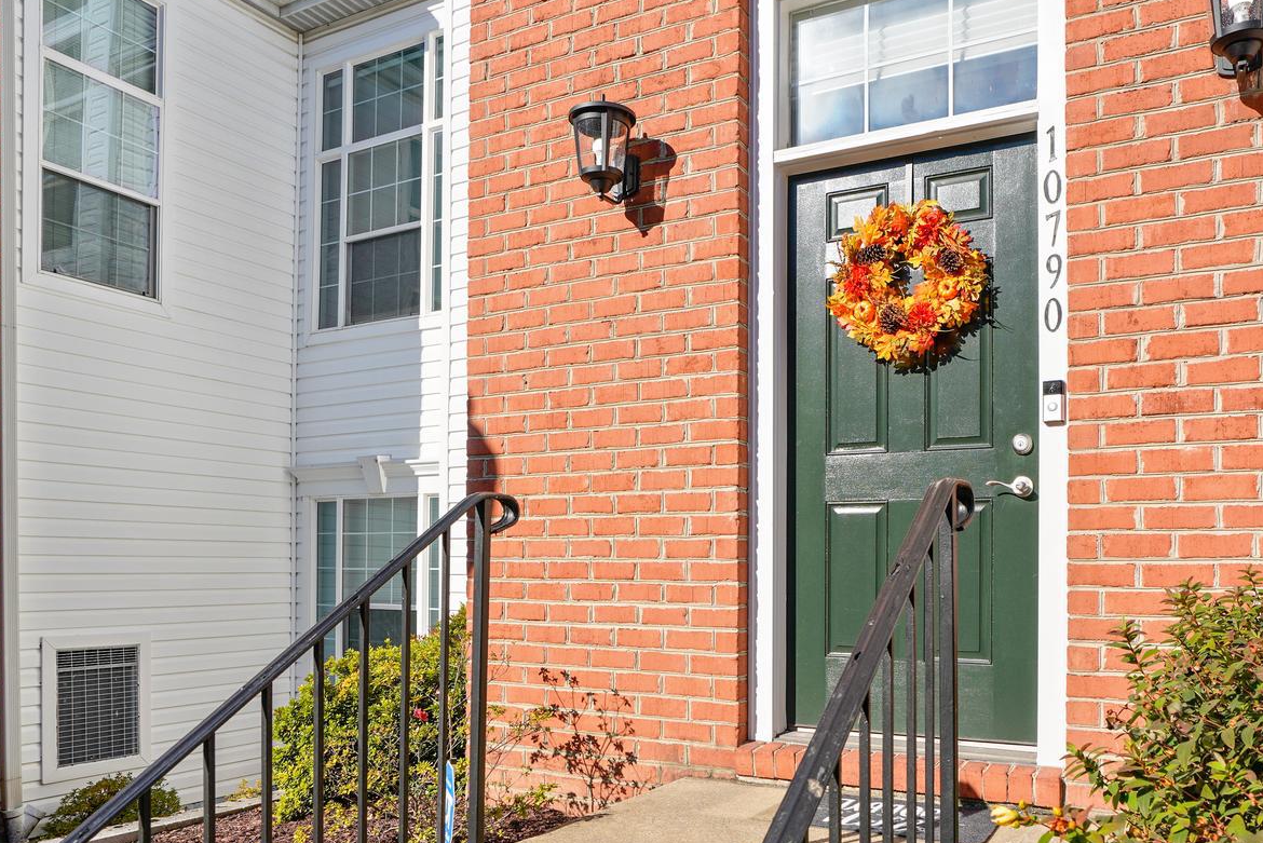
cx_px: 730
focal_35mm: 28
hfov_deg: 65.1
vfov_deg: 45.3
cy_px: 601
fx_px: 983
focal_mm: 16
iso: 100
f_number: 6.7
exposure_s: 1/350
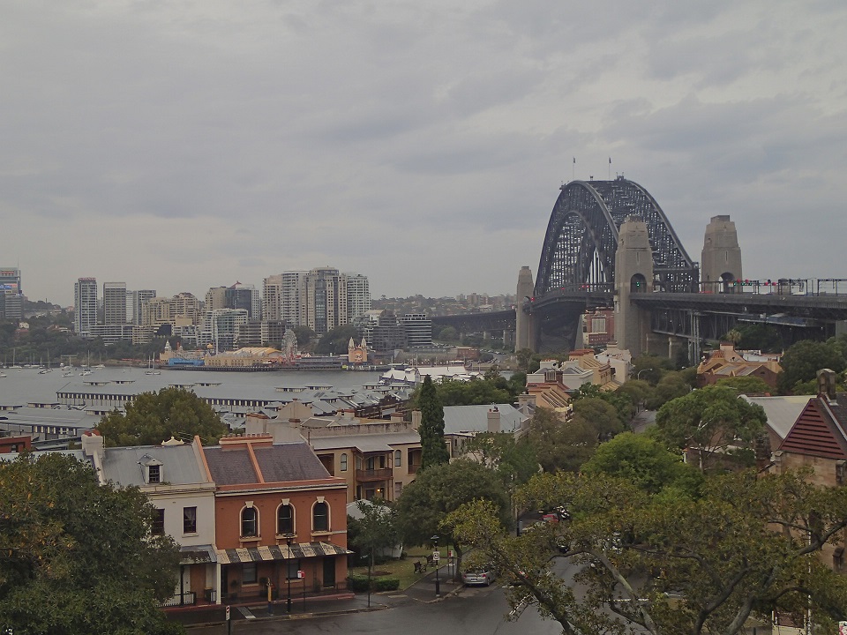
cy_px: 318
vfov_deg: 27.5
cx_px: 424
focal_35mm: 53
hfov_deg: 36.2
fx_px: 1297
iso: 100
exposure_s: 1/125
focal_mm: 9.61
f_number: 3.4
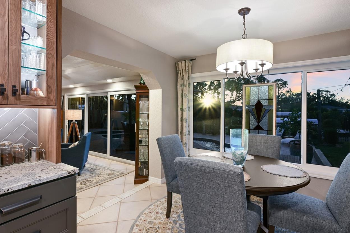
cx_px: 170
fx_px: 175
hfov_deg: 90.0
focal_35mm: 18
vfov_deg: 67.3
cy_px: 109
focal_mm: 14
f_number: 11
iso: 160
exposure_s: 1.6
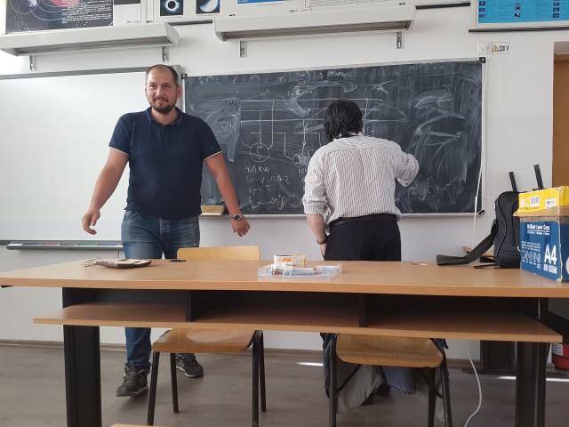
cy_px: 214
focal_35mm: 26
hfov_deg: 67.3
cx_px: 284
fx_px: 427
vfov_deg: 53.1
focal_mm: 4.2
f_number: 1.7
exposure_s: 1/125
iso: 50
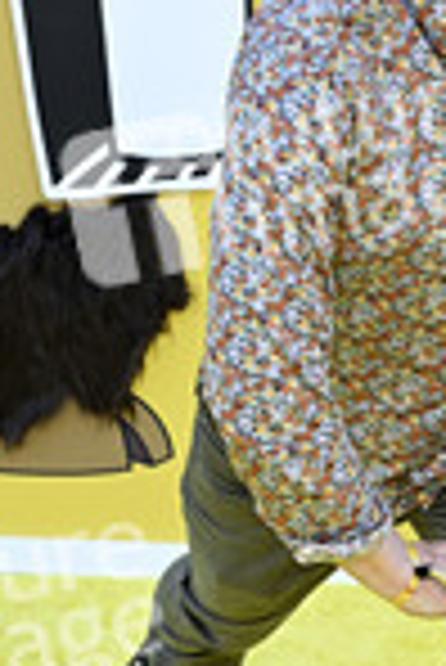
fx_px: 2948
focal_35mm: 159
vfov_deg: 12.9
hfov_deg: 8.6
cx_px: 423
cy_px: 405
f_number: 6.3
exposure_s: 1/200
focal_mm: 59
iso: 800
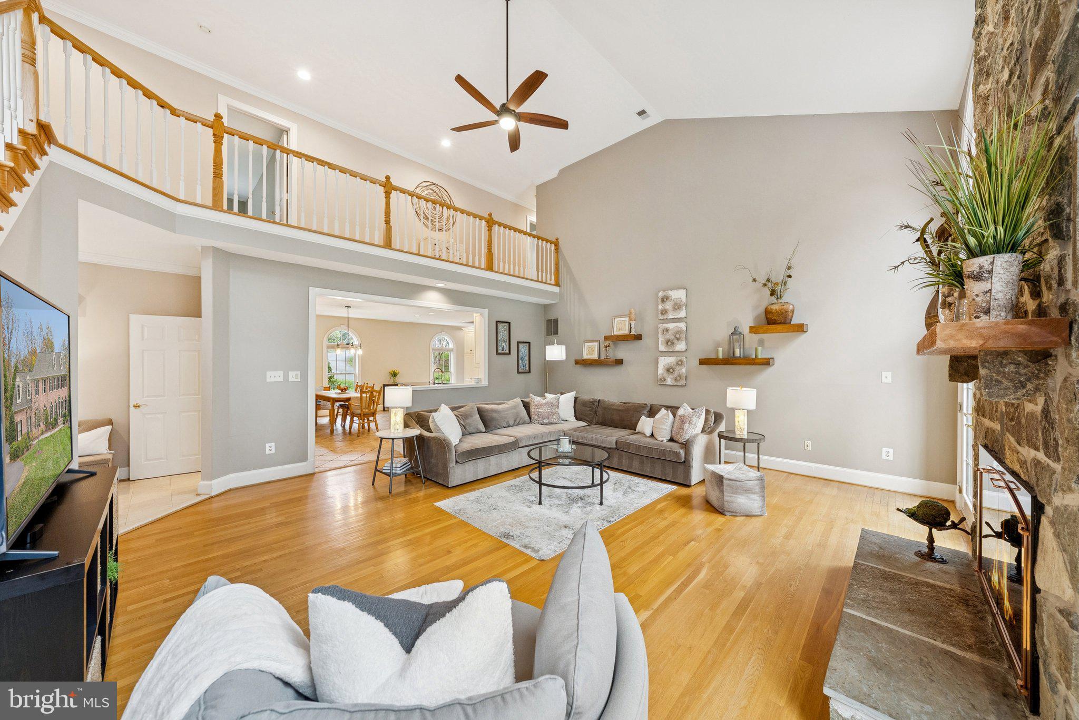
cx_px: 540
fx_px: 360
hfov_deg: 112.6
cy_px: 360
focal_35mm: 12
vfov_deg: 90.1
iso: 640
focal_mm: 12
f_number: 7.1
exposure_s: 1/40
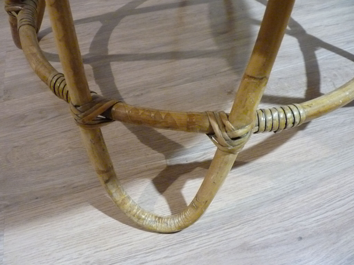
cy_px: 132
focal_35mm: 27
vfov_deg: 51.4
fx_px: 276
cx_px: 177
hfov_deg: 65.3
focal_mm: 4.9
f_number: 2.8
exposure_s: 1/20
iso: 800
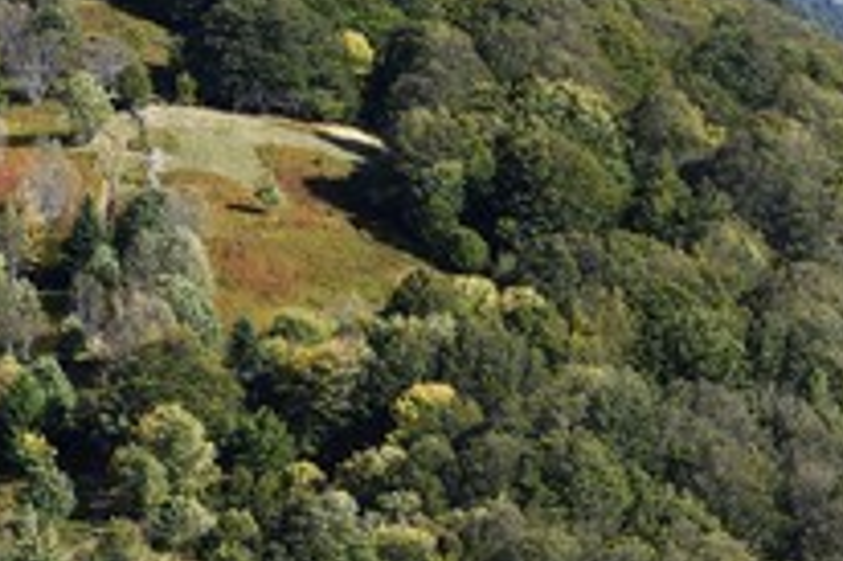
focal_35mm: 337
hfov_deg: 6.1
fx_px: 7885
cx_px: 156
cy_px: 291
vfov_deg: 4.1
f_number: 8
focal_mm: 165
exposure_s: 1/250
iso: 200
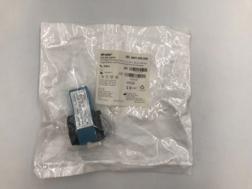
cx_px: 126
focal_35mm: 28
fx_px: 204
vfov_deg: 49.7
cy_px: 94
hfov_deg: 63.4
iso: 25
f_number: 1.8
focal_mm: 3.99
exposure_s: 1/60
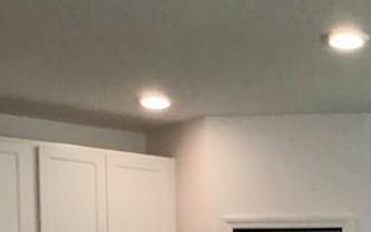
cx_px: 423
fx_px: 1163
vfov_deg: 10.7
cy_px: 415
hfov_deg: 17.4
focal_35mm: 115
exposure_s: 1/40
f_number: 2.4
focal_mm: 3.3
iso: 25
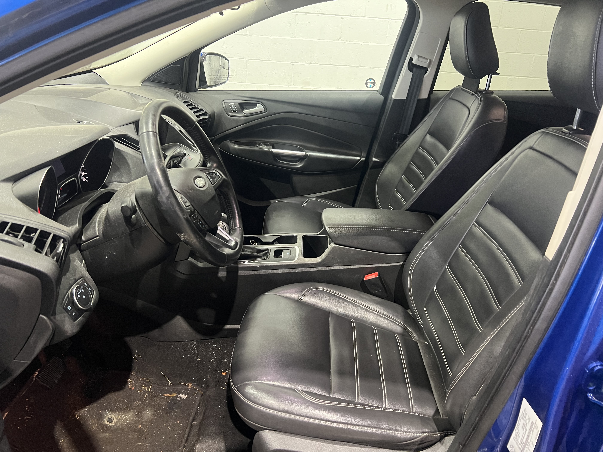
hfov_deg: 67.3
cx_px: 302
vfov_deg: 53.1
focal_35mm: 26
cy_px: 226
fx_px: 453
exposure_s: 1/40
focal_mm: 5.7
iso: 400
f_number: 1.5
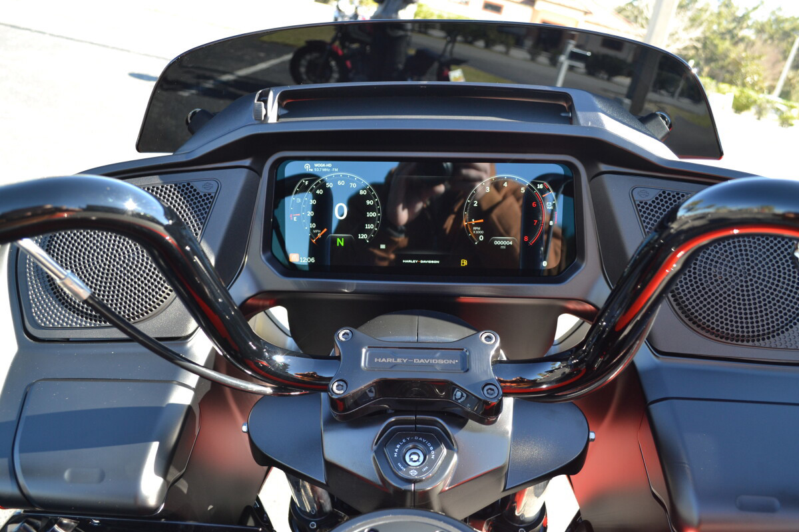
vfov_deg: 43.6
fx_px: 666
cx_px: 400
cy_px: 266
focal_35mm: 30
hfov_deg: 61.9
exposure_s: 1/125
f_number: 5.6
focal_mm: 20
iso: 320
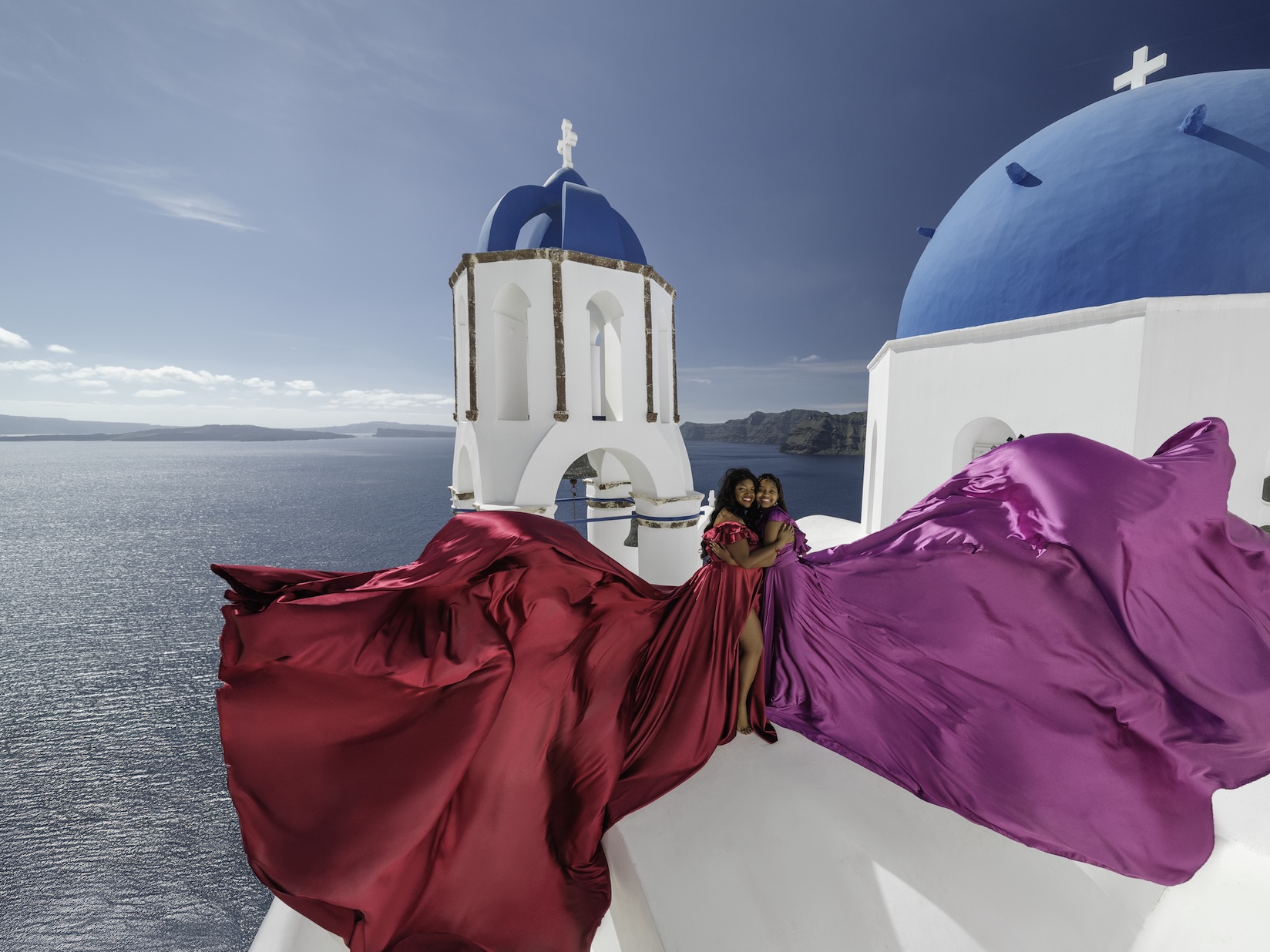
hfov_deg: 101.2
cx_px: 738
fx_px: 514
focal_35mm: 14
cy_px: 494
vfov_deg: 85.6
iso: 250
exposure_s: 1/800
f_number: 5.6
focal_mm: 12
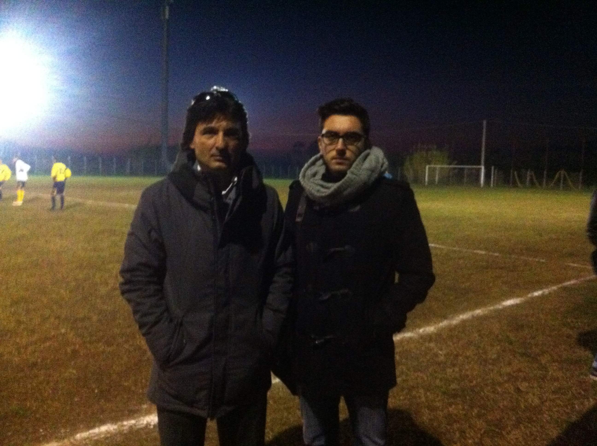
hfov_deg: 52.7
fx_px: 603
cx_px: 298
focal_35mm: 35
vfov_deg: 40.6
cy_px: 223
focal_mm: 3.85
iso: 1000
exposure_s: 1/15
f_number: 2.8
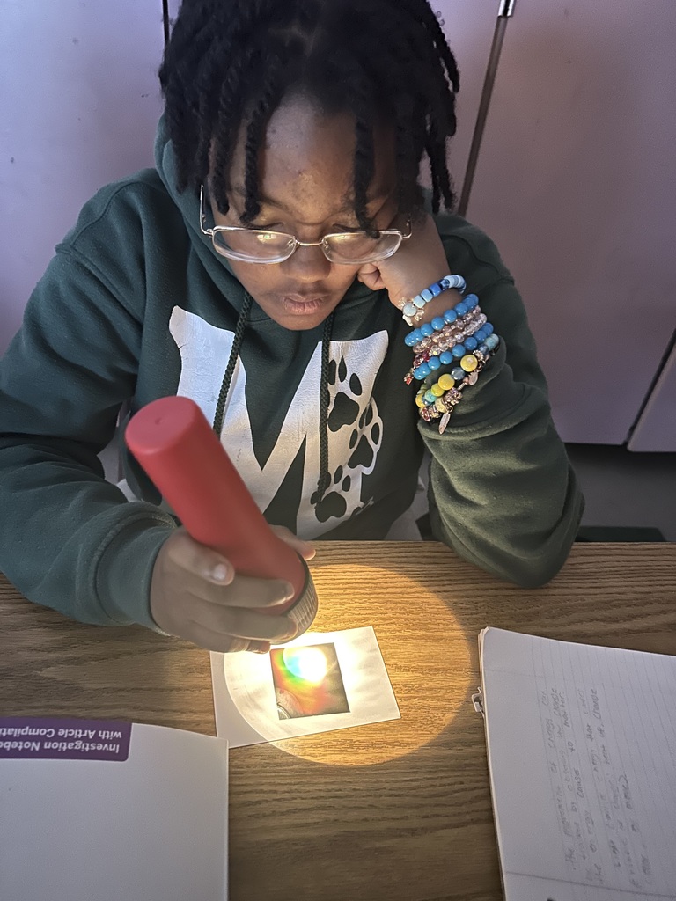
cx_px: 338
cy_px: 450
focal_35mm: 24
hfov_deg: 56.8
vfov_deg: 71.6
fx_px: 625
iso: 1600
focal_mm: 6.86
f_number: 1.78
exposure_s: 1/15
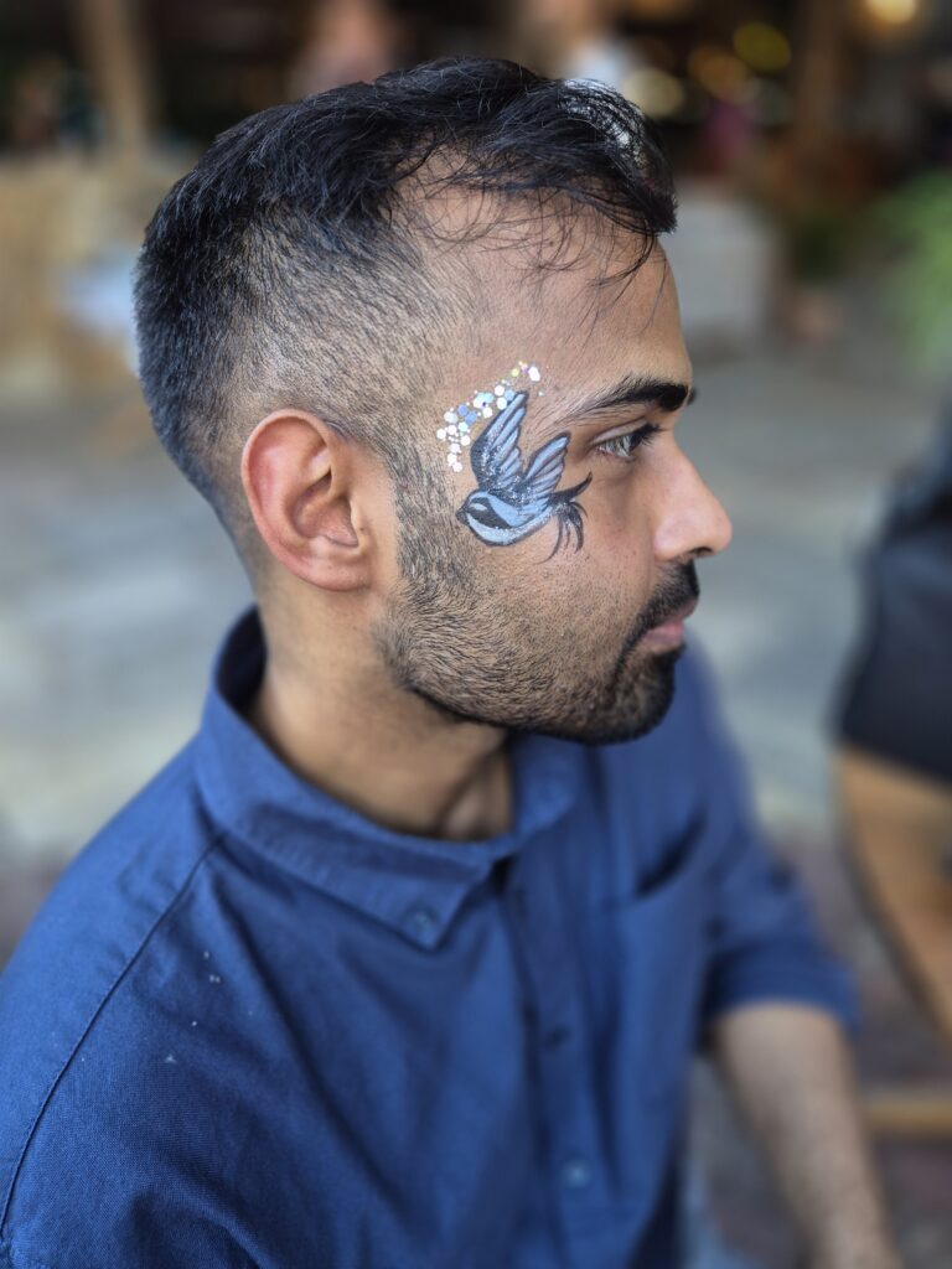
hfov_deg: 58.9
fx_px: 843
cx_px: 476
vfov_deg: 73.9
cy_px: 634
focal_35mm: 23
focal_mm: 5.4
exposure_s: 1/100
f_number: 1.8
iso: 160
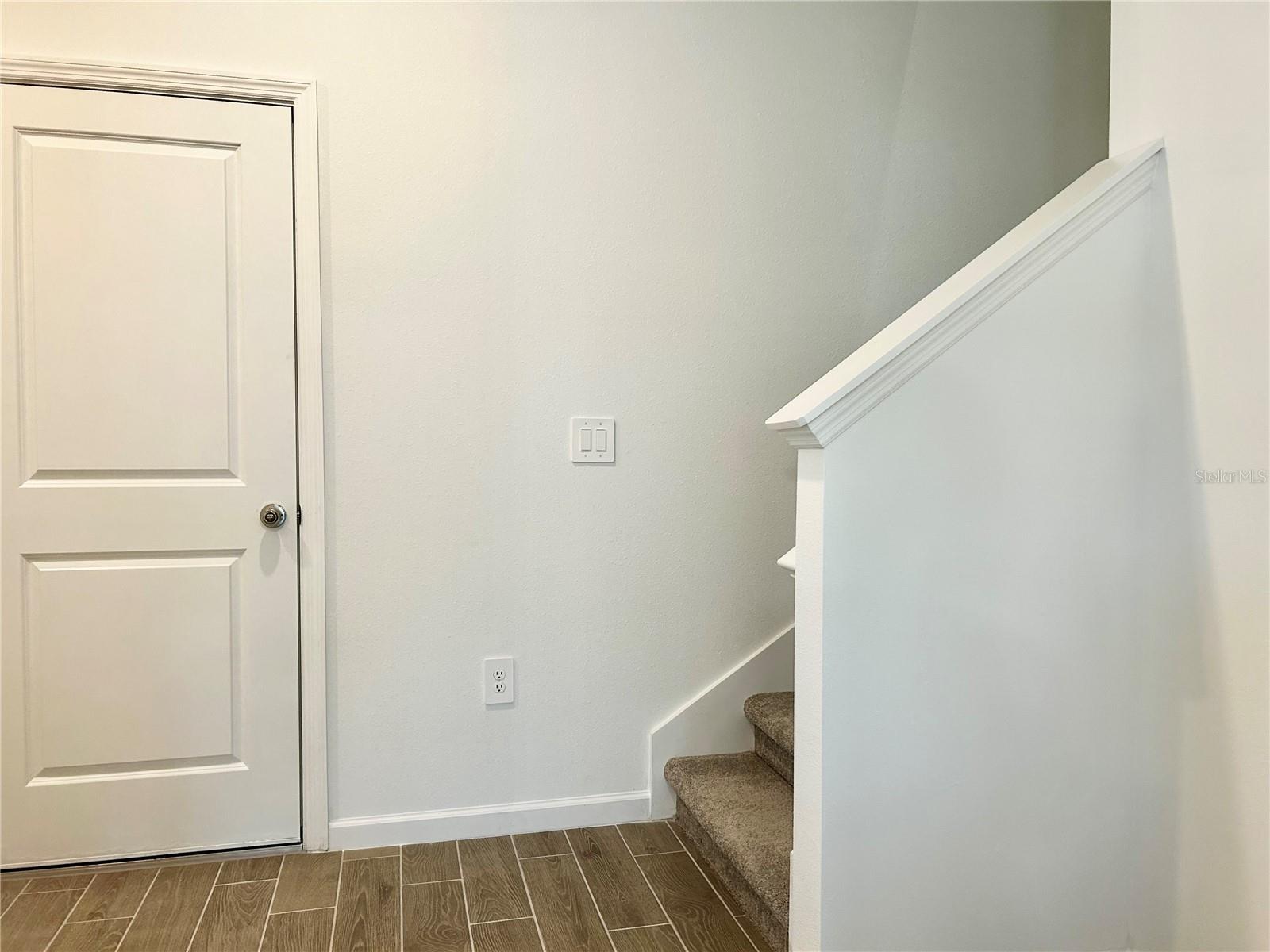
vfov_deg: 53.1
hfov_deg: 67.3
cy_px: 476
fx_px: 954
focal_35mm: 26
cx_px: 635
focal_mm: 5.7
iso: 100
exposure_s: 1/120
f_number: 1.5
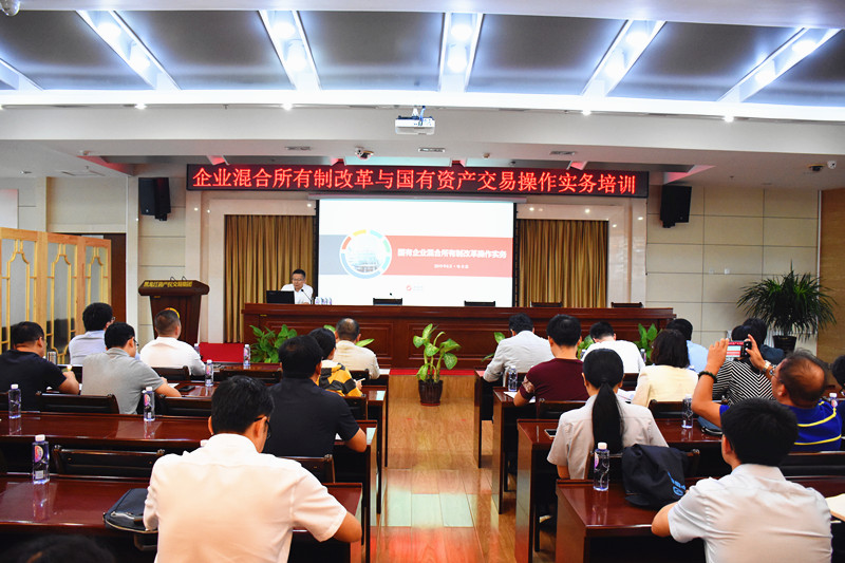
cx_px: 422
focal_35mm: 27
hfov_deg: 67.4
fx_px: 634
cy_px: 282
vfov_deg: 47.9
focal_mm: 18
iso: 3200
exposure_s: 1/200
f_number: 3.5
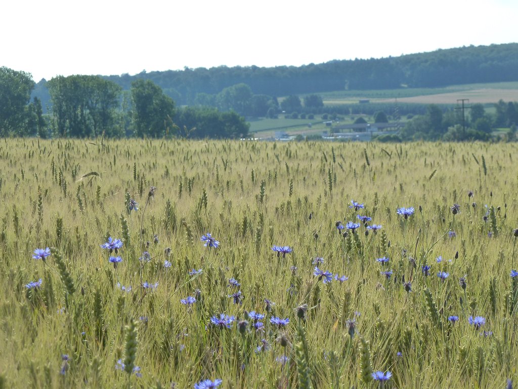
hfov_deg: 17.7
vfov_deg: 13.3
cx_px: 259
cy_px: 194
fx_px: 1661
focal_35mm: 111
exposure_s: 1/500
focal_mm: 18.2
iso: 125
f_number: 5
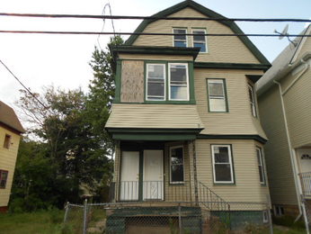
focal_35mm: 26
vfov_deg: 53.1
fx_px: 234
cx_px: 156
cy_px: 117
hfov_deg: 67.3
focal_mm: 4.6
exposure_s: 1/320
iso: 80
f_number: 3.2
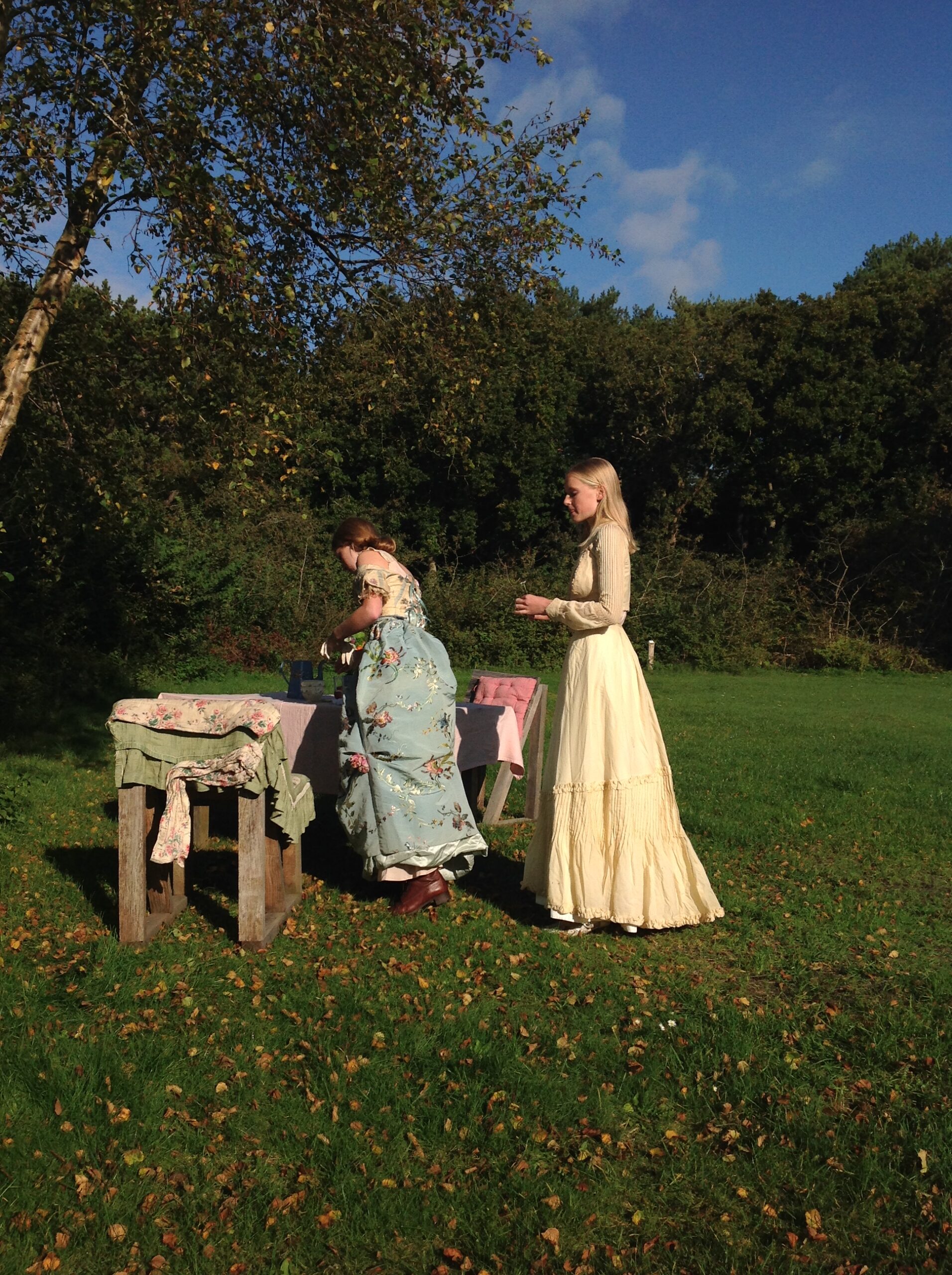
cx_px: 476
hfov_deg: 40.6
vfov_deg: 52.7
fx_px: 1287
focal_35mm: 35
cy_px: 638
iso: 64
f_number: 2.4
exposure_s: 1/5051
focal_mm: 4.28
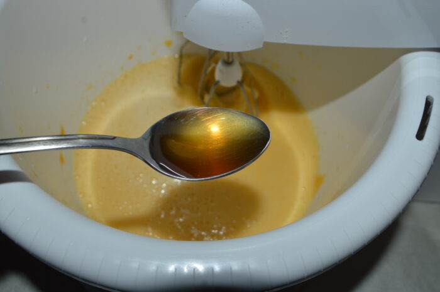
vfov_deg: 36.8
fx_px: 439
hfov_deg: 53.2
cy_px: 146
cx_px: 220
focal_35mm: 36
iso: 100
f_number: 8
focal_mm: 24
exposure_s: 1/60
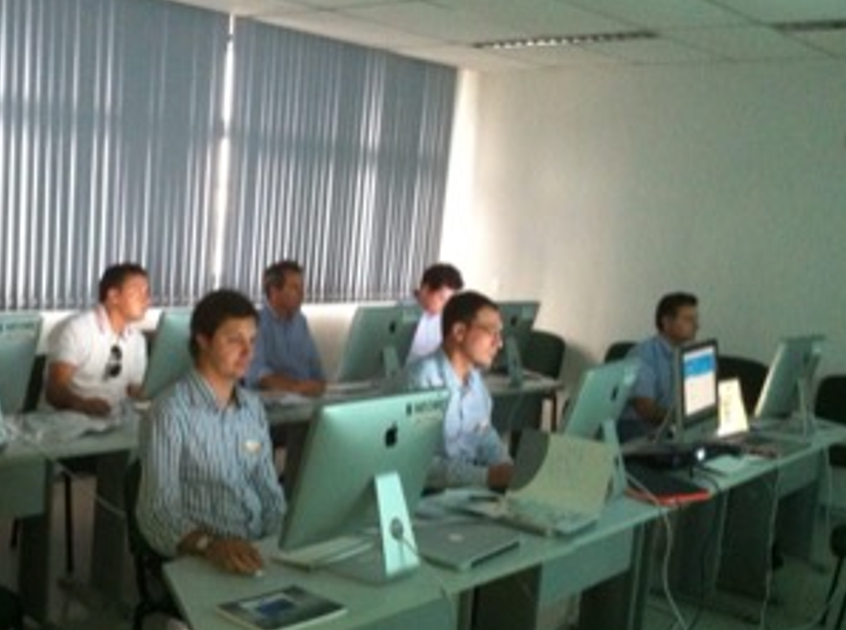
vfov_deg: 30.7
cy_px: 366
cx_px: 284
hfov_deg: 40.0
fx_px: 1146
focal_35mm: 47
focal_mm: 3.85
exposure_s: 1/15
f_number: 2.8
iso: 500
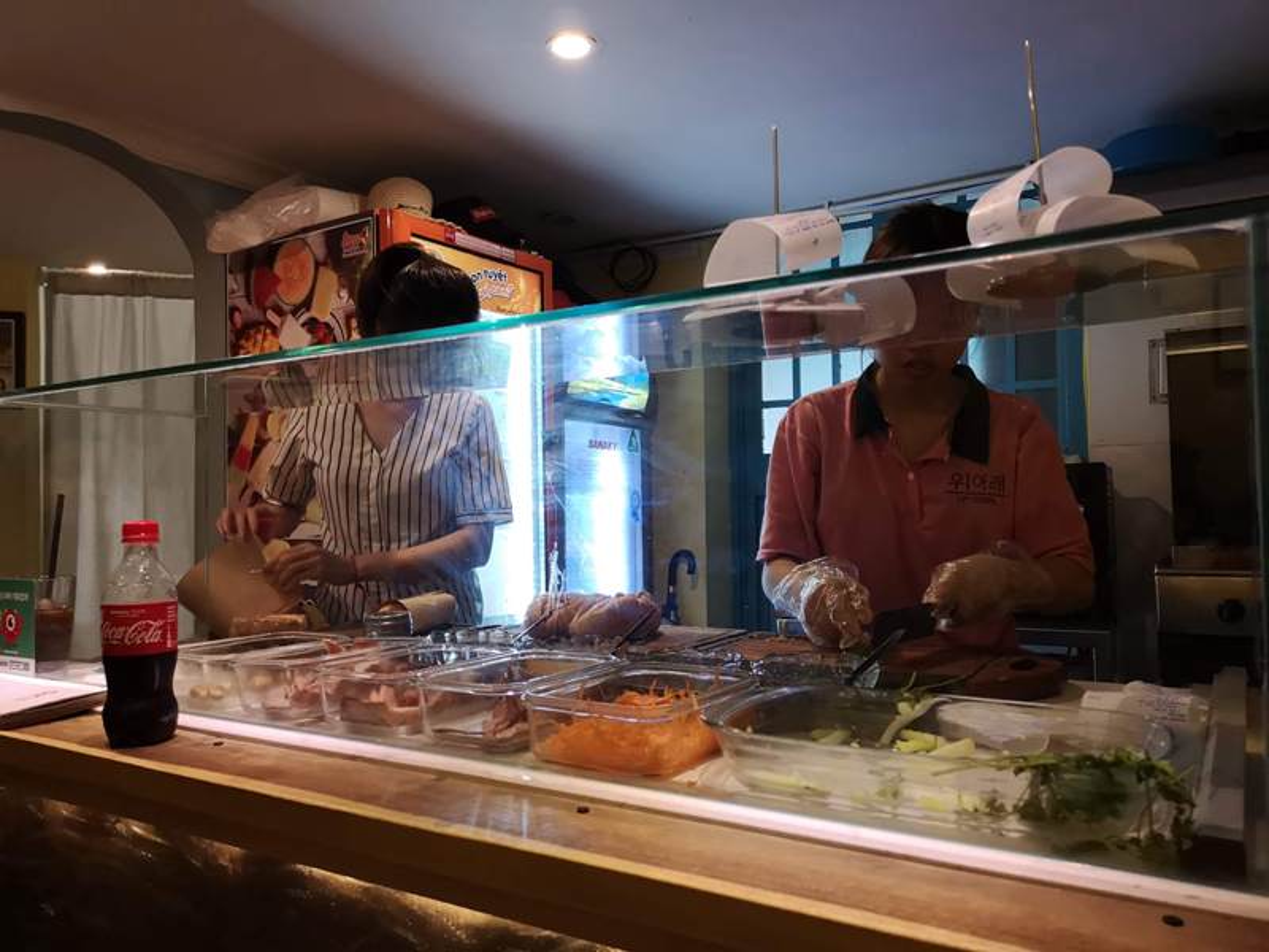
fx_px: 990
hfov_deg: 65.3
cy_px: 476
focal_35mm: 27
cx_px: 634
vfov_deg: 51.4
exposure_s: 1/100
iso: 640
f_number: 1.8
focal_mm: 3.95
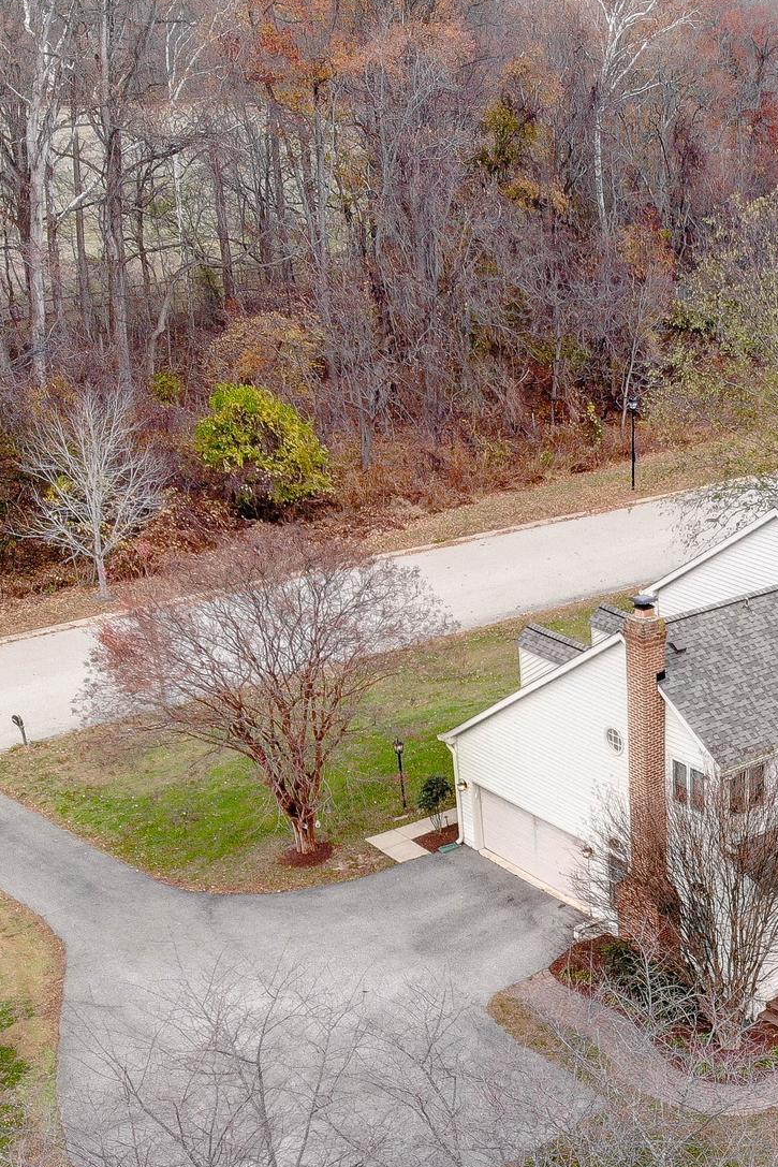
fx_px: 1523
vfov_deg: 41.3
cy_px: 794
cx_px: 772
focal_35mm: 47
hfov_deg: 27.1
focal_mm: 4.5
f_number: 2.8
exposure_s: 1/350
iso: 100
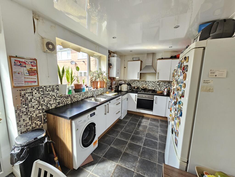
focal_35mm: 13
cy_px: 88
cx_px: 118
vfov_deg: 89.9
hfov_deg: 106.2
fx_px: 88
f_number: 2.2
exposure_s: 1/71
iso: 100
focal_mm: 2.2
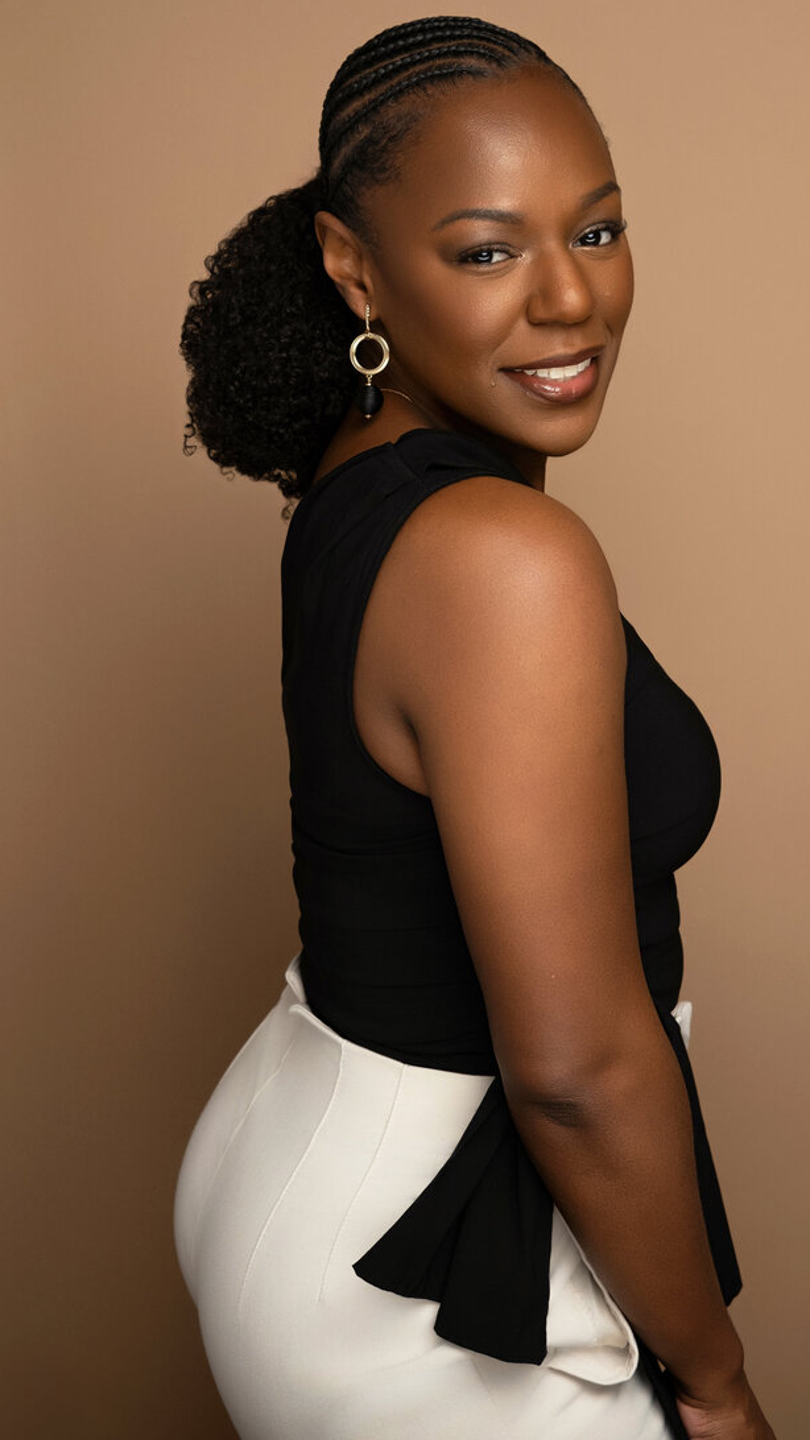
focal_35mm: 61
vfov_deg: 34.3
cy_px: 680
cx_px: 446
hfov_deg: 19.7
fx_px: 2330
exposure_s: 1/250
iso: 320
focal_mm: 35
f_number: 4
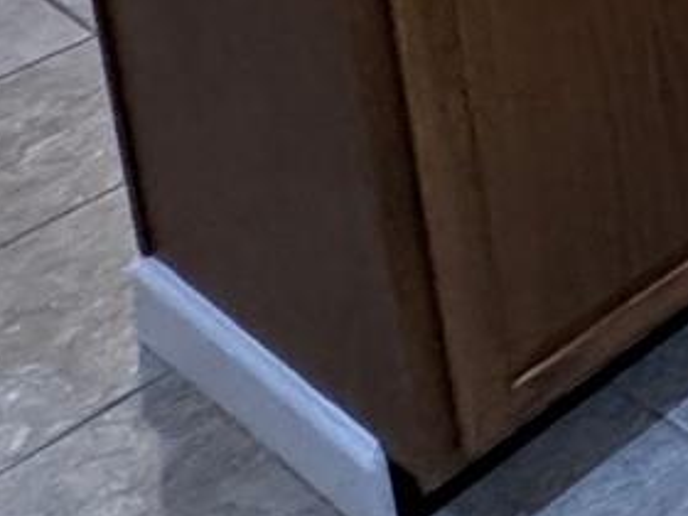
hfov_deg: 13.7
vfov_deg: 12.7
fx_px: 1590
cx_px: 1789
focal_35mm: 80
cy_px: -831
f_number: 2.2
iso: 320
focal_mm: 2.22
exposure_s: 1/60
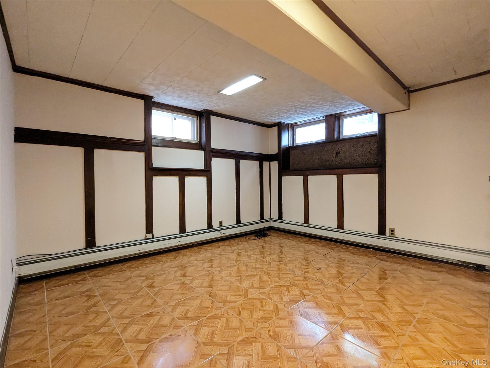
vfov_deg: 78.1
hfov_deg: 94.5
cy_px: 184
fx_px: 226
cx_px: 245
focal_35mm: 16
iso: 1525
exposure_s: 1/40
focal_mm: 2.35
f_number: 2.2
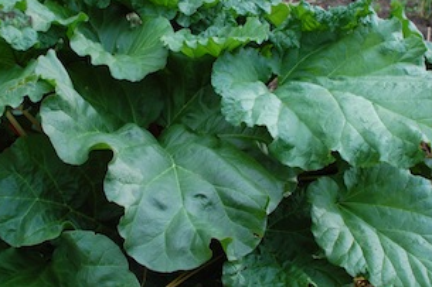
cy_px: 83
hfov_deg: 26.6
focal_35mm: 76
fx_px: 908
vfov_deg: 17.9
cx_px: 136
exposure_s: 1/125
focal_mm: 35
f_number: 5.6
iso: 320
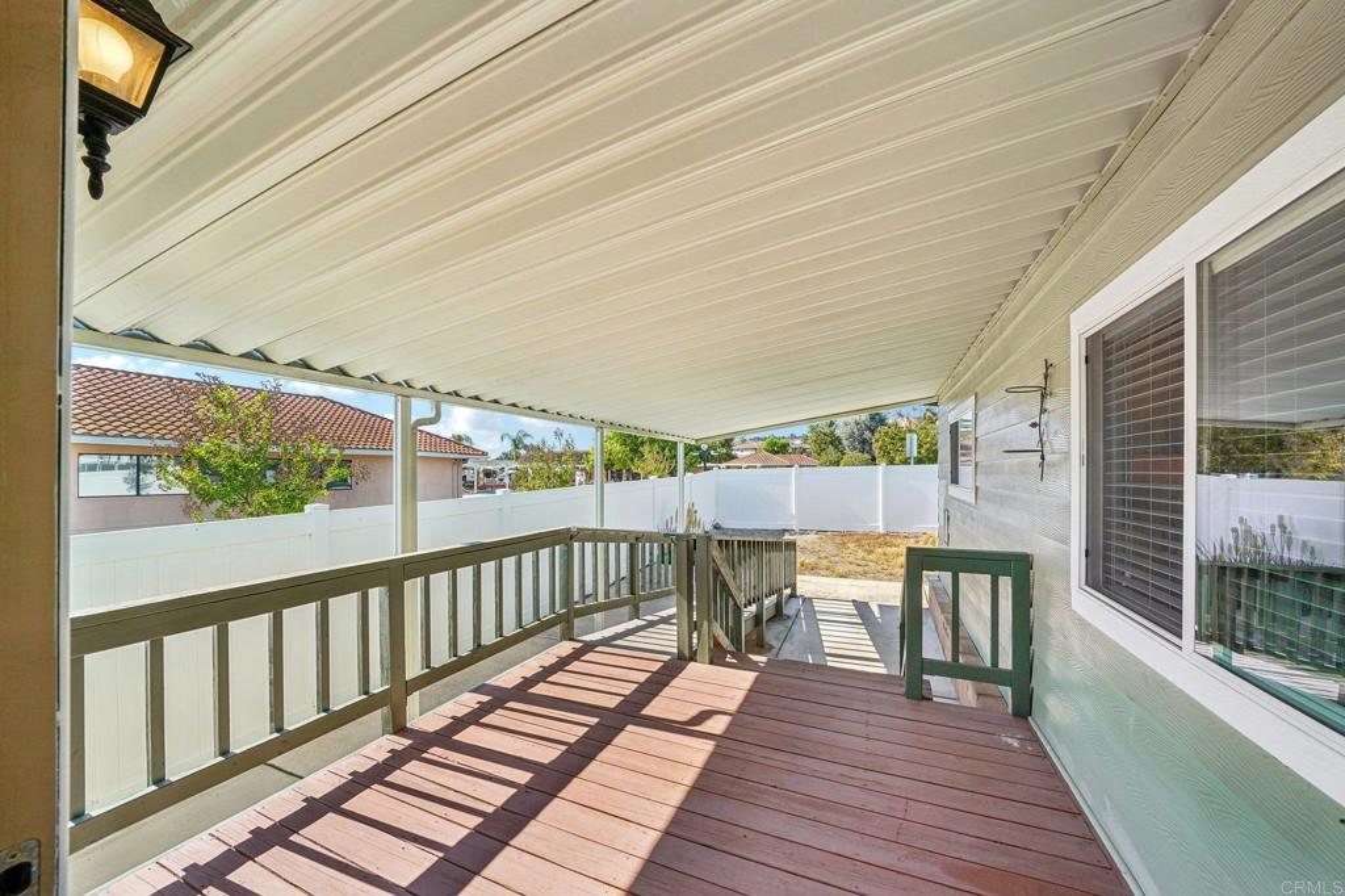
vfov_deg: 85.4
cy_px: 448
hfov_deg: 108.3
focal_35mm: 13
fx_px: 486
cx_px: 672
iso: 100
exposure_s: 1/100
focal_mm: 13
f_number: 9
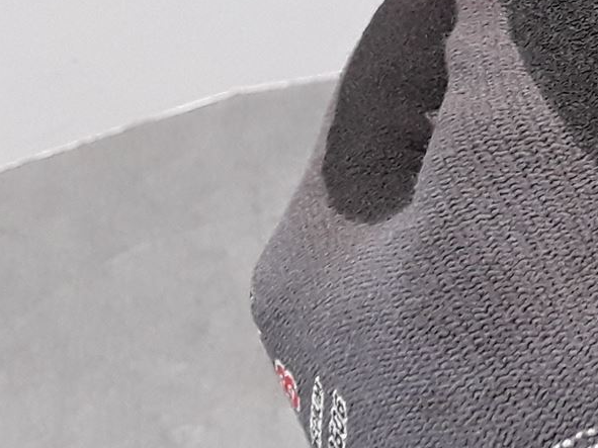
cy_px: 35
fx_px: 1675
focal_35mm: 97
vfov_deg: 15.1
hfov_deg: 17.4
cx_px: 986
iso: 100
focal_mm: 2.91
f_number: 1.9
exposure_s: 1/109
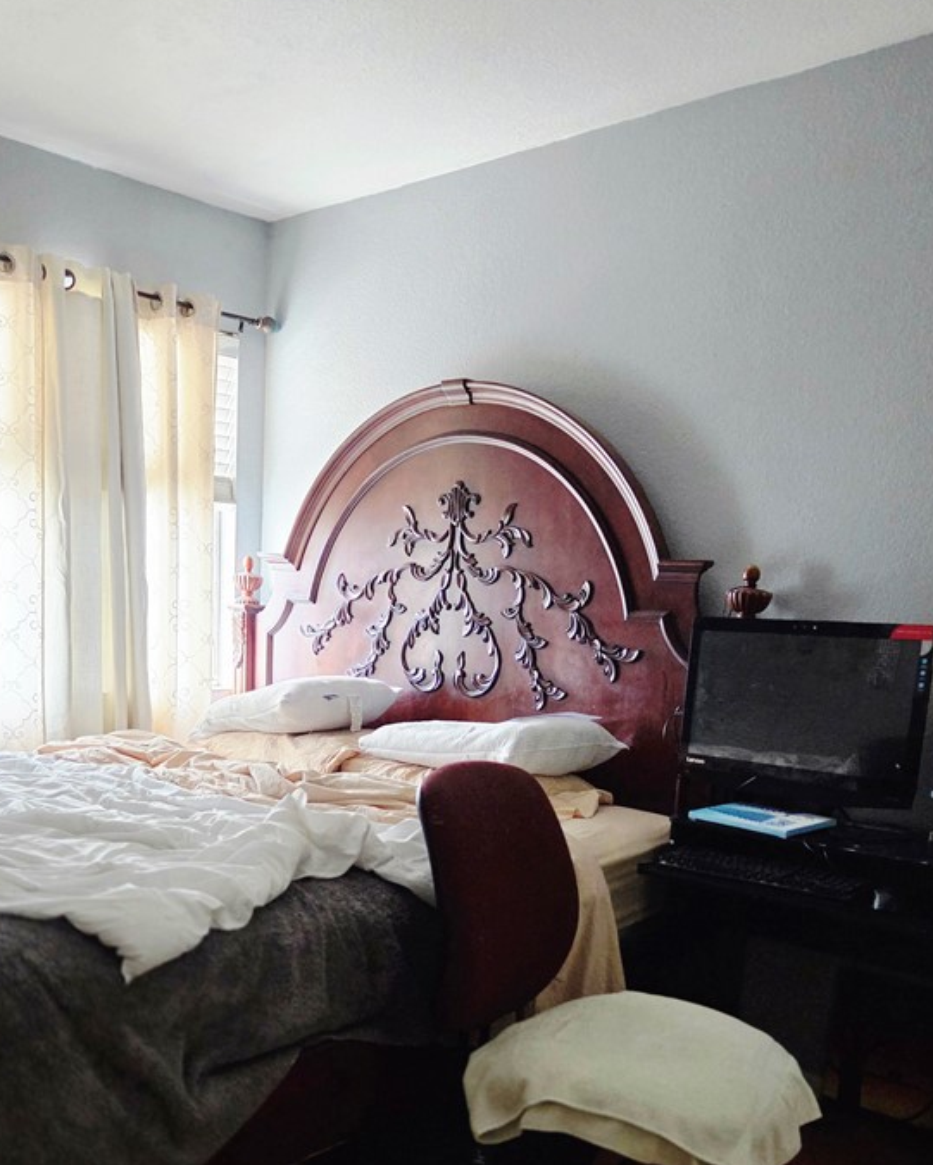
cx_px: 388
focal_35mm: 34
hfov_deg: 43.2
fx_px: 1173
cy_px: 829
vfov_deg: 51.3
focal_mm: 5.4
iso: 1000
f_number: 1.8
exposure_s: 1/120
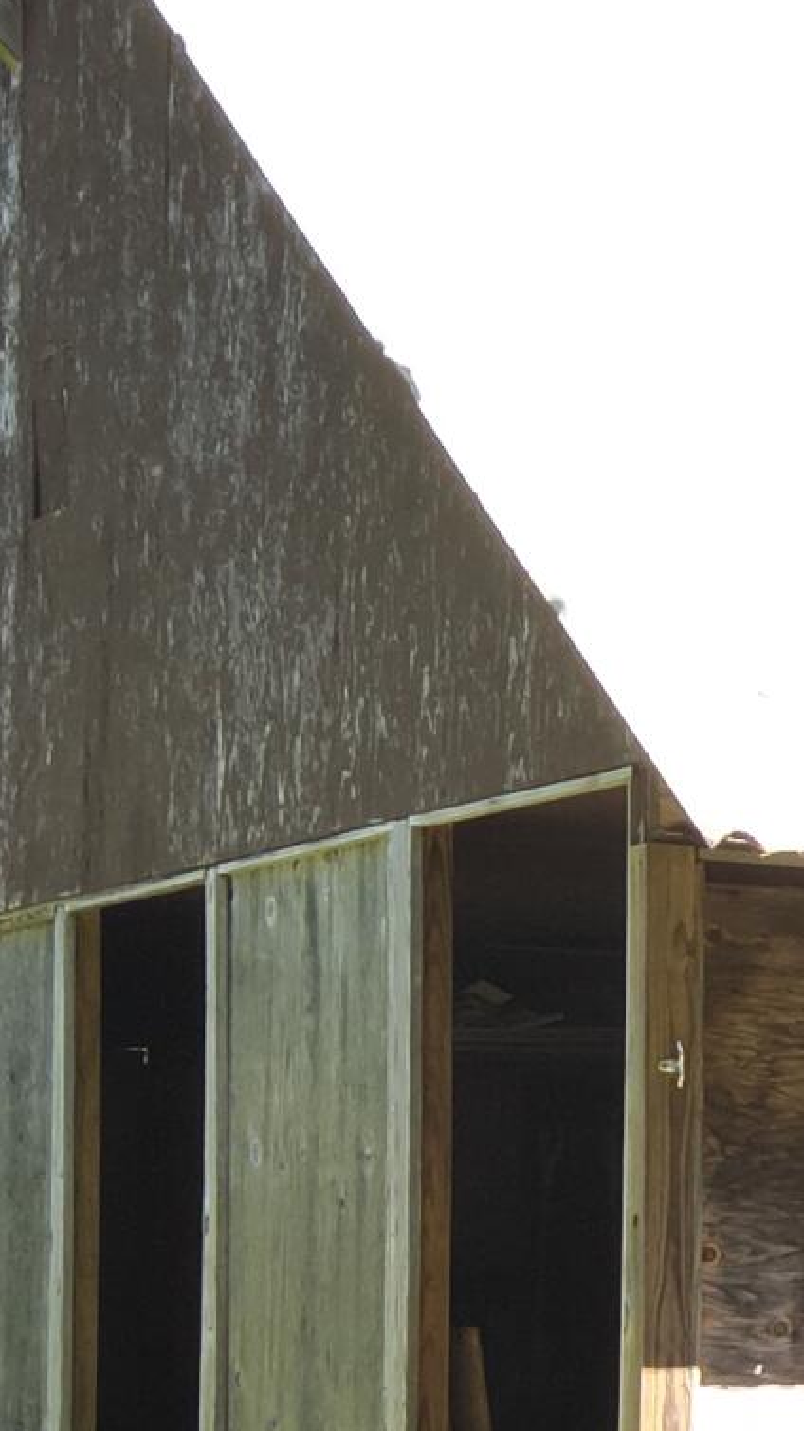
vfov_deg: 20.2
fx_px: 3943
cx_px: 1616
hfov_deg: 10.7
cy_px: 1215
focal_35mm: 104
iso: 100
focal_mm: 4.4
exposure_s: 1/100
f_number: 2.8
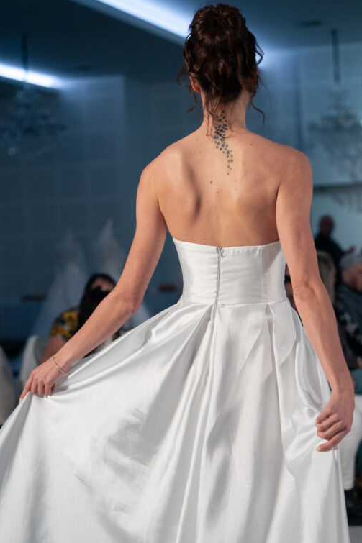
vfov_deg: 21.4
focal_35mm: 95
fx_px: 1433
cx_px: 221
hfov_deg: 14.4
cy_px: 332
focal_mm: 70
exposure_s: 1/250
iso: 1600
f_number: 2.8
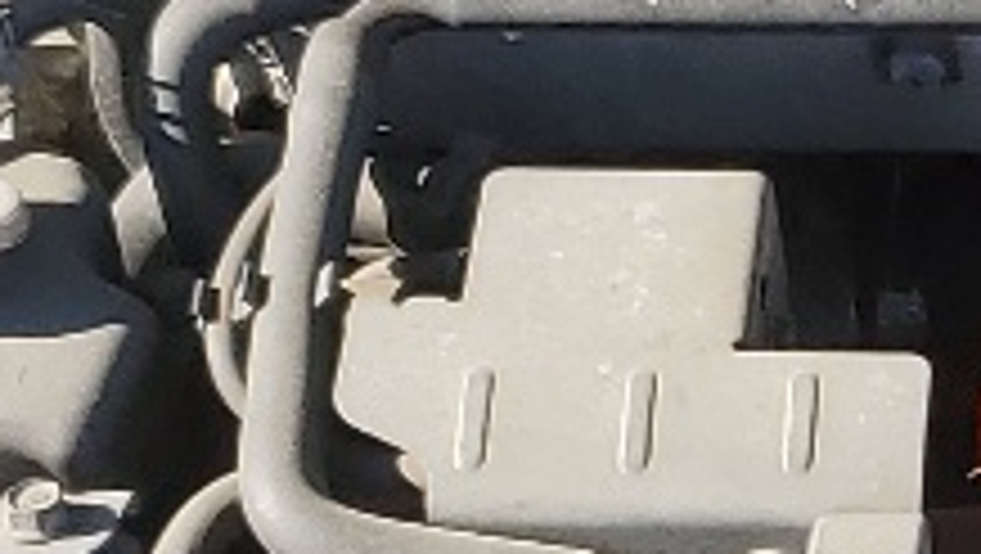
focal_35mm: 208
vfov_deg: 5.8
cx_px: 1354
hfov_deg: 10.1
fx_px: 5415
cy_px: 608
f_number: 1.5
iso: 50
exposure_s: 1/1429
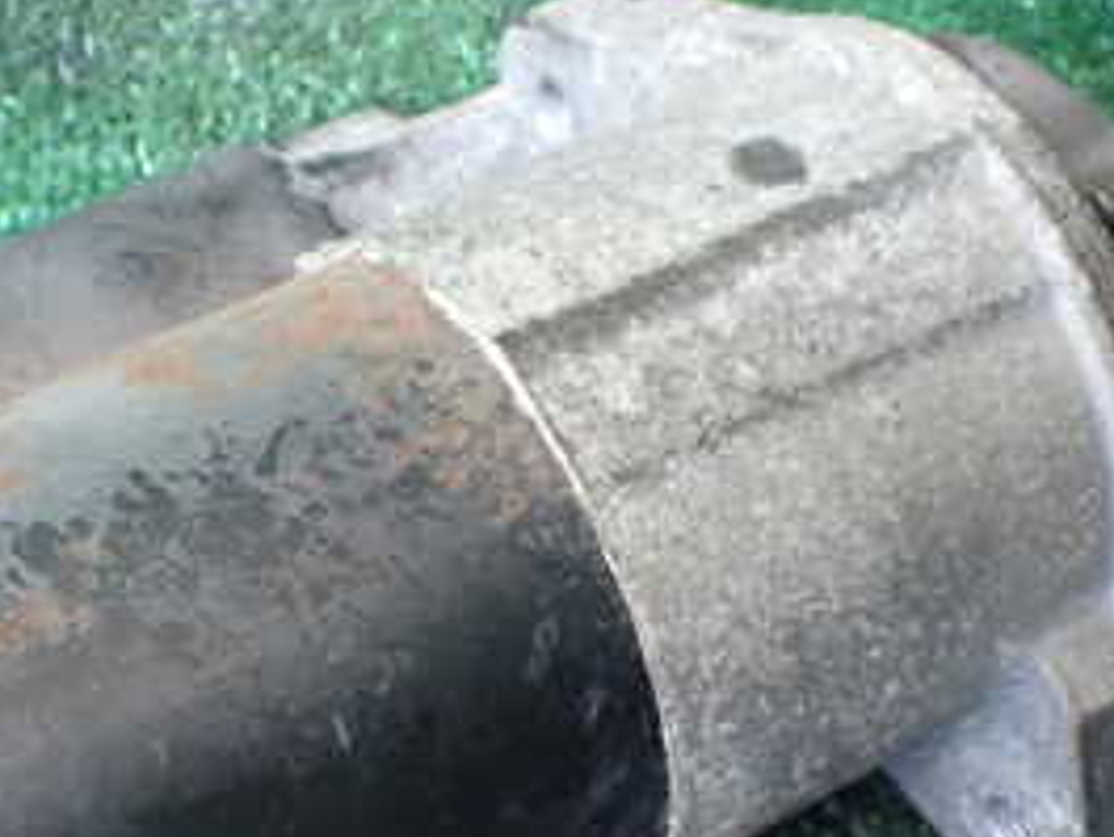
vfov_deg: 21.6
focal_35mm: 68
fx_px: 2189
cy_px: 458
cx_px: 378
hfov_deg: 28.4
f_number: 2.3
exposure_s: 1/125
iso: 640
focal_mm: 5.4
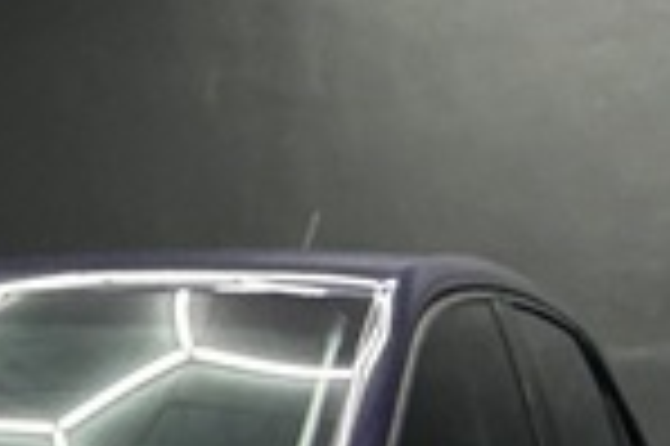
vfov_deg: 11.8
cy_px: 960
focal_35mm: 100
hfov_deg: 17.6
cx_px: -423
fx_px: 1859
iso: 320
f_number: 2.2
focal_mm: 2.22
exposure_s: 1/100
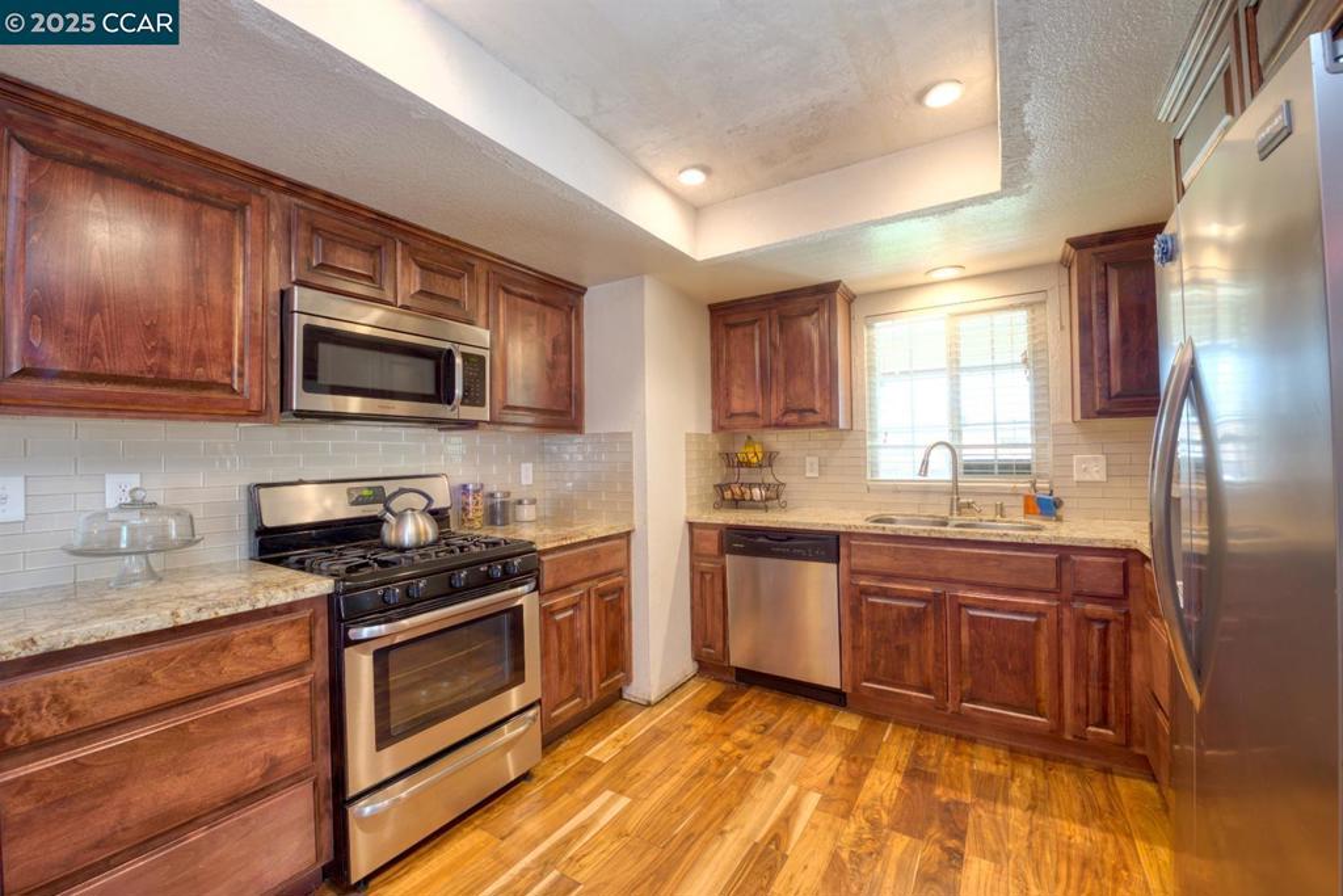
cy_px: 448
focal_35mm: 14
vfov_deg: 81.2
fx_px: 522
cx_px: 672
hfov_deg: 104.2
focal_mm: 14
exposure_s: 1/1.6
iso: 200
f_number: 10
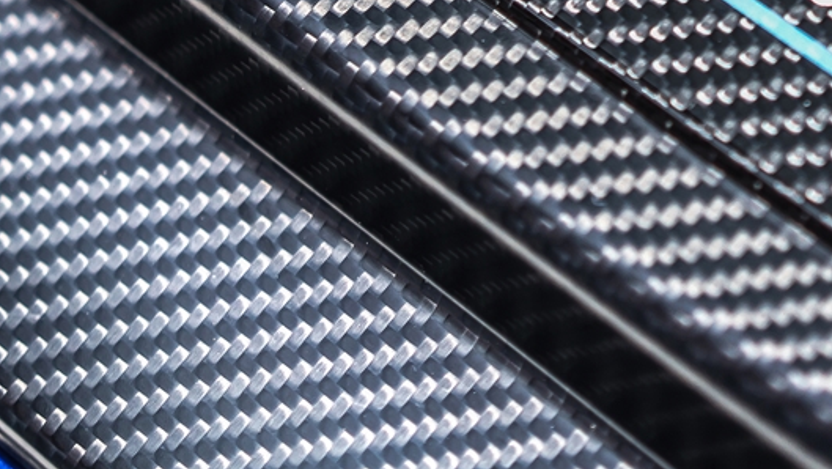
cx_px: 816
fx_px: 4612
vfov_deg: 5.7
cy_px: -467
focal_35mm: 209
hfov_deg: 10.2
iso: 100
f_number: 2.8
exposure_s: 1/800
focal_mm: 55
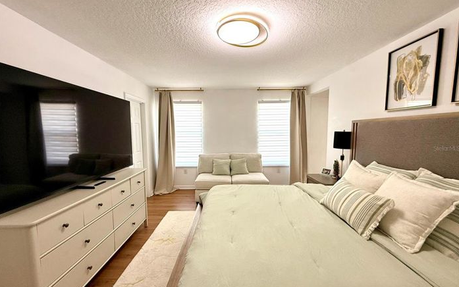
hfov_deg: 101.4
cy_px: 148
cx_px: 229
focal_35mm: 15
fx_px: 188
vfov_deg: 74.8
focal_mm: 2.22
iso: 125
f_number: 2.2
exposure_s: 1/129
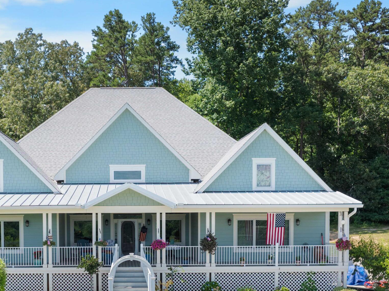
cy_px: 245
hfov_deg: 39.9
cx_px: 126
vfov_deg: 29.9
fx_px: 528
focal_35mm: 47
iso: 110
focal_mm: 12.29
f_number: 2.8
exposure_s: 1/60
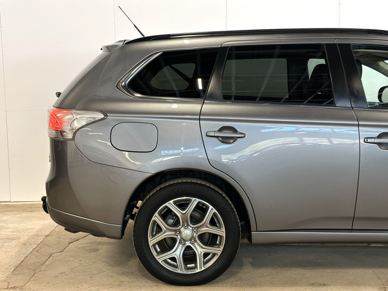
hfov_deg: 39.7
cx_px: 194
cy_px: 146
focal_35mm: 48
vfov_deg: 30.3
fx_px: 538
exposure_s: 1/50
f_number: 1.8
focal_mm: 6.86
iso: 125
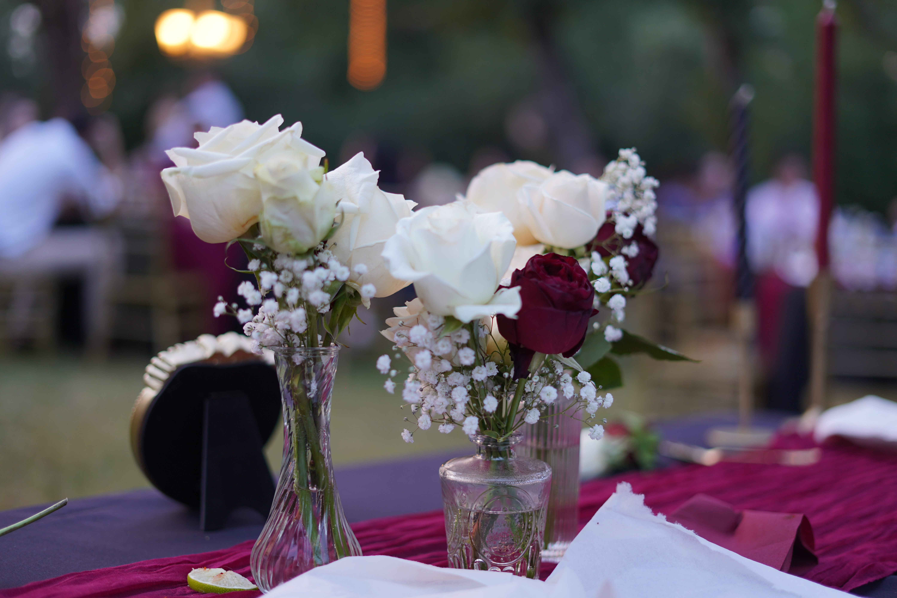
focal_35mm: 50
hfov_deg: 39.6
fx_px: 1246
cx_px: 448
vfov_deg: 27.0
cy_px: 299
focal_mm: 50
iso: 160
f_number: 1.8
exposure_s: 1/100
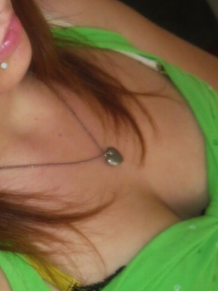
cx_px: 29
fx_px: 739
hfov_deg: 16.6
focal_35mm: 88
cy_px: 87
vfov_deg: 22.1
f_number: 2.8
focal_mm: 5.8
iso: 100
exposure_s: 1/30
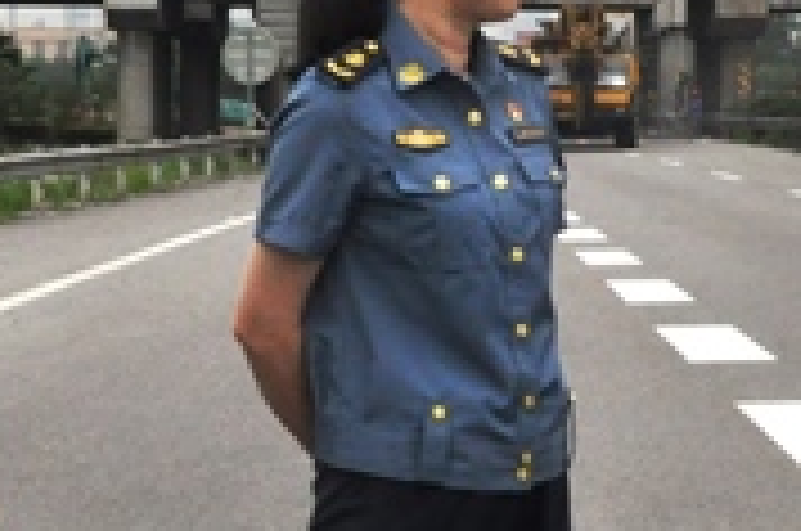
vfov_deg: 7.8
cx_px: 684
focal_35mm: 175
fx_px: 3887
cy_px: 259
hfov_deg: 11.7
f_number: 16
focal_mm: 26
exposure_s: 1/250
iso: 1000
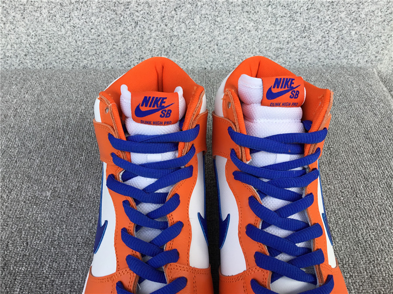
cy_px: 147
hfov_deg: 58.4
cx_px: 196
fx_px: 352
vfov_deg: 45.4
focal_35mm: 31
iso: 25
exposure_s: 1/286
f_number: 2.4
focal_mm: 3.3
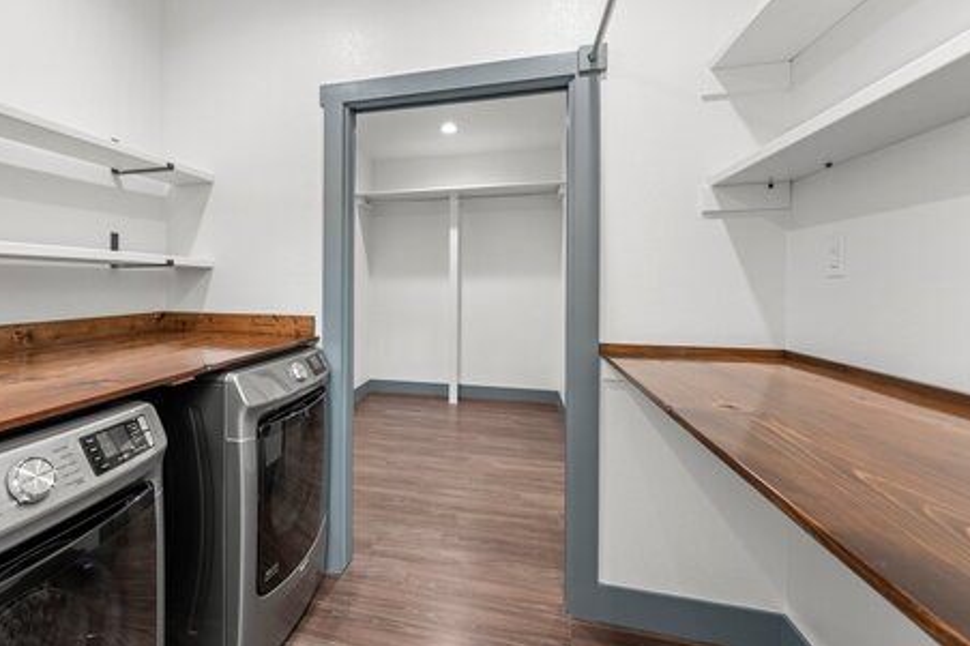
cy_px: 282
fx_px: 458
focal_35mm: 17
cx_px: 369
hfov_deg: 91.6
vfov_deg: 70.1
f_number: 8
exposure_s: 1/6
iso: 100
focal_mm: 12
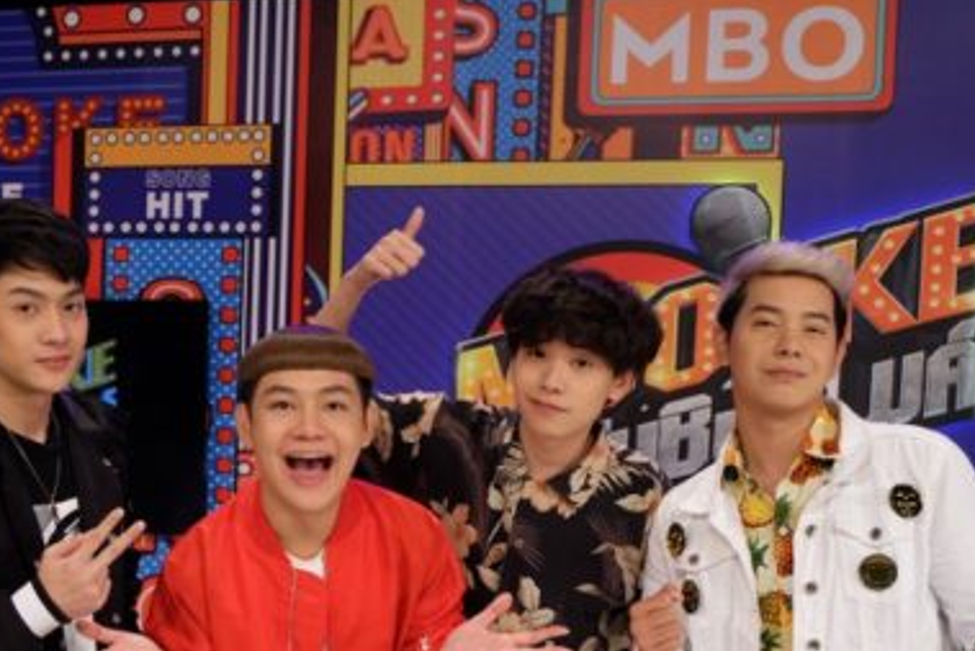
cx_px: 247
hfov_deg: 34.3
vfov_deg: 23.5
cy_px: 507
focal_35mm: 57
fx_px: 1544
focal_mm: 24.3
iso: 200
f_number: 4.2
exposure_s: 1/42
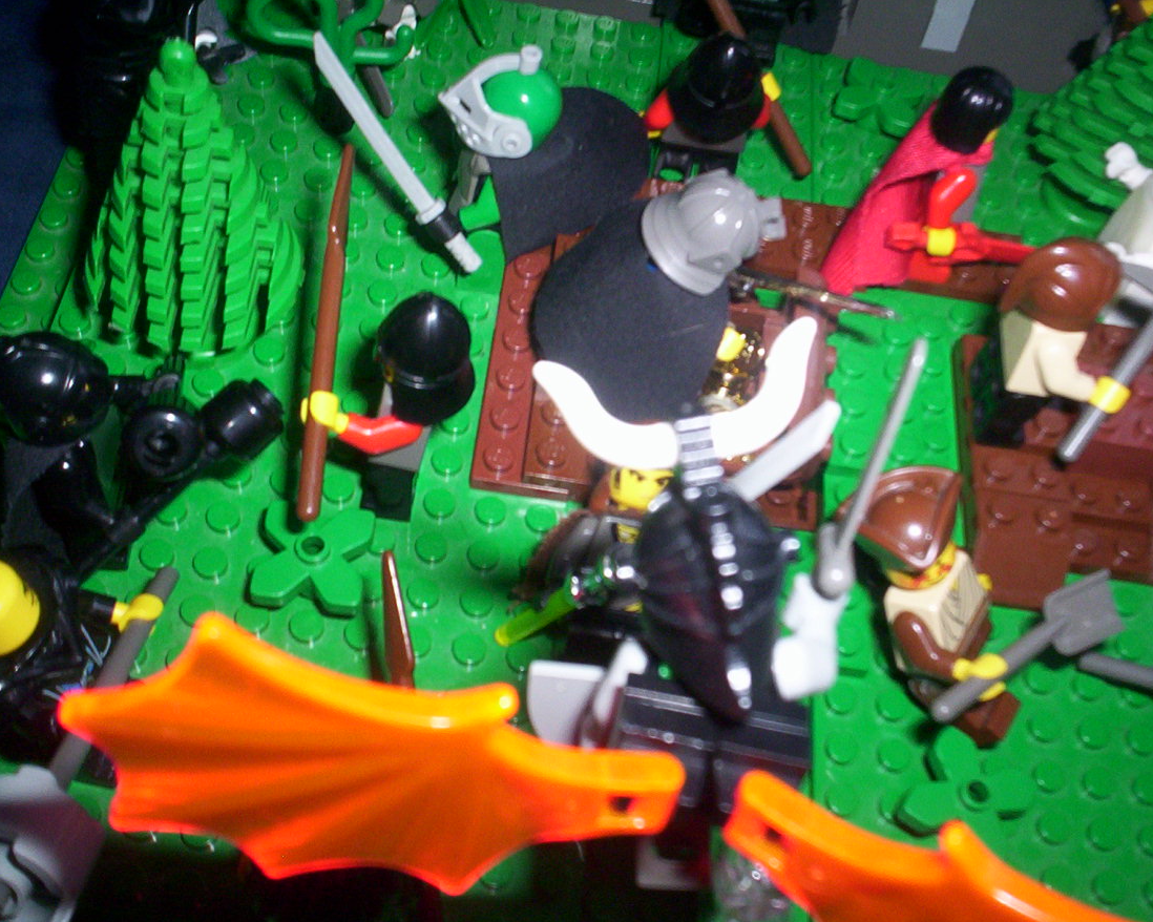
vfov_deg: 37.3
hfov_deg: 45.8
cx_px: 617
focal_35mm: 40
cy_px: 457
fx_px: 1365
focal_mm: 4.99
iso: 140
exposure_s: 1/60
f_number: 4.5
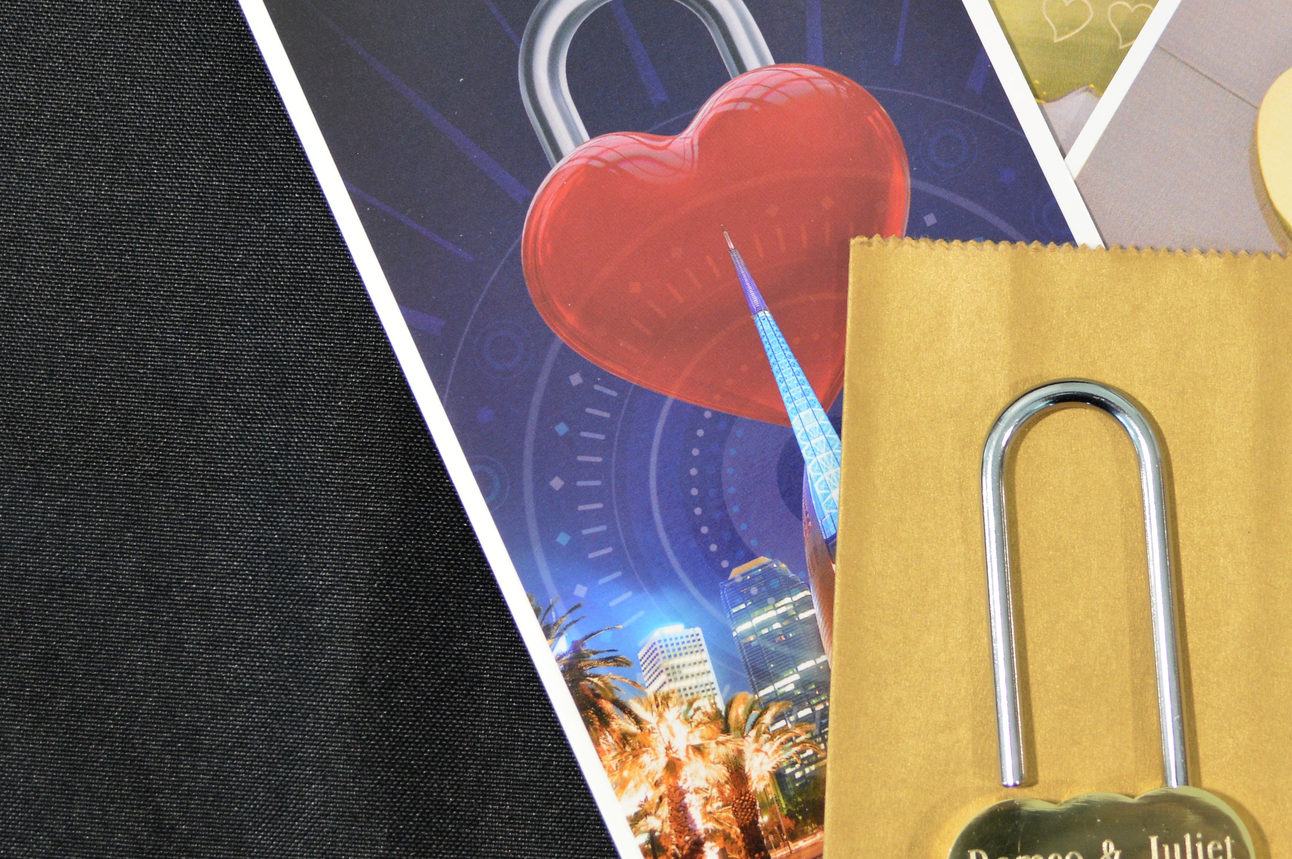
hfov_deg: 22.1
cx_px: 1036
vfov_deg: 15.0
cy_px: 252
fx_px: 3263
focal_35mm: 91
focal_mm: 32
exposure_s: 1/25
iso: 400
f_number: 4.8
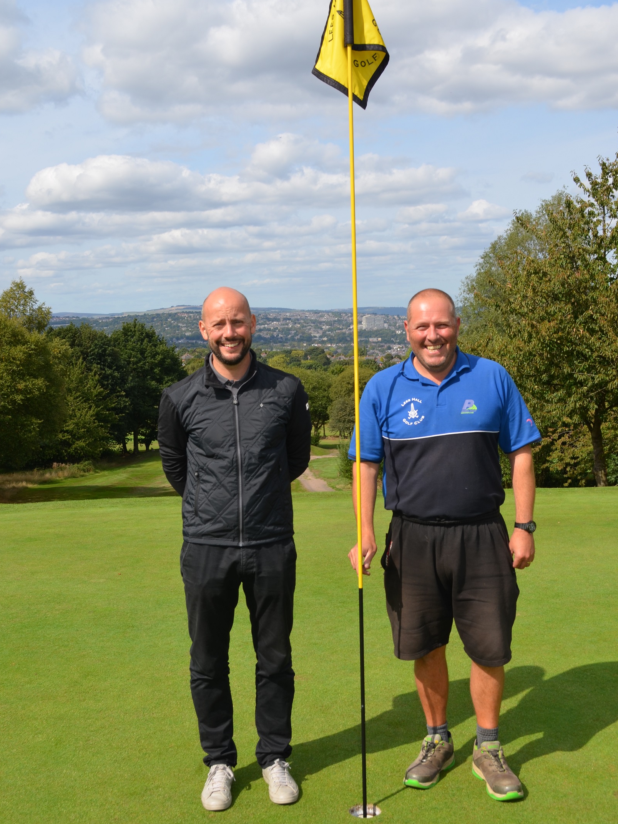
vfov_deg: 43.8
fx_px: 1024
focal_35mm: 43
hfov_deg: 33.6
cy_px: 455
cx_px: 309
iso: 100
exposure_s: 1/200
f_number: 9
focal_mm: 26
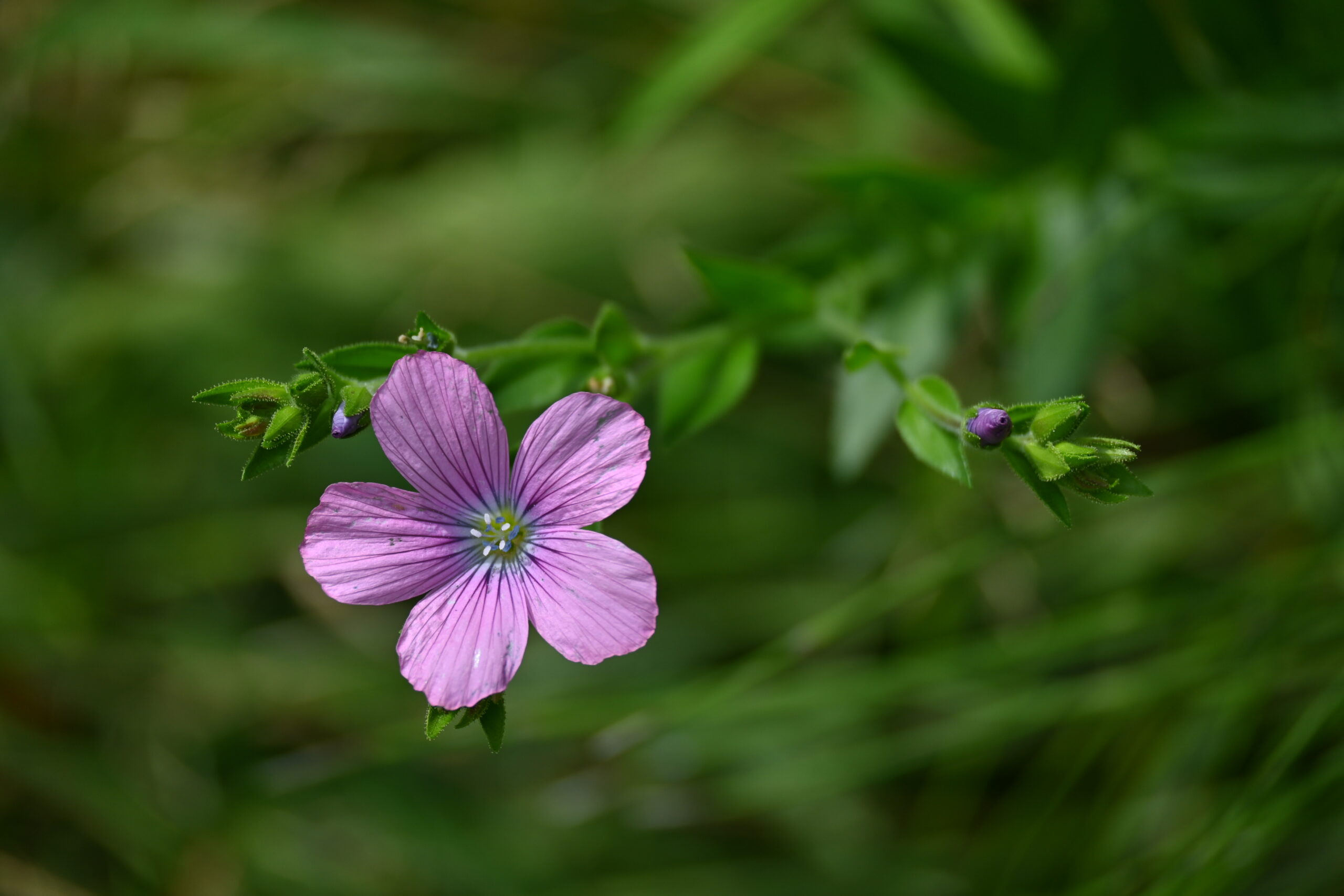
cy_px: 448
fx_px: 14000
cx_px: 672
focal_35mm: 375
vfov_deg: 3.7
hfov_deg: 5.5
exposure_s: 1/500
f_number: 6.3
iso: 100
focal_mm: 250
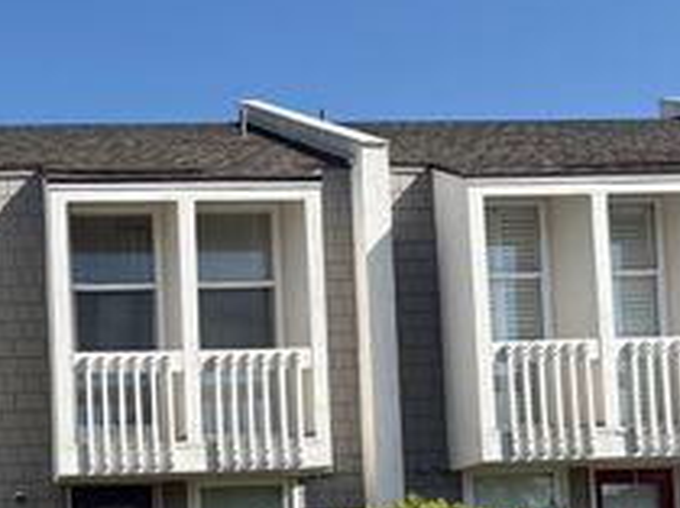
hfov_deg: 30.0
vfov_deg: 22.5
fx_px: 1217
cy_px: 536
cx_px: 74
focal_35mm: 62
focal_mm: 5.96
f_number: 1.6
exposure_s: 1/3125
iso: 50
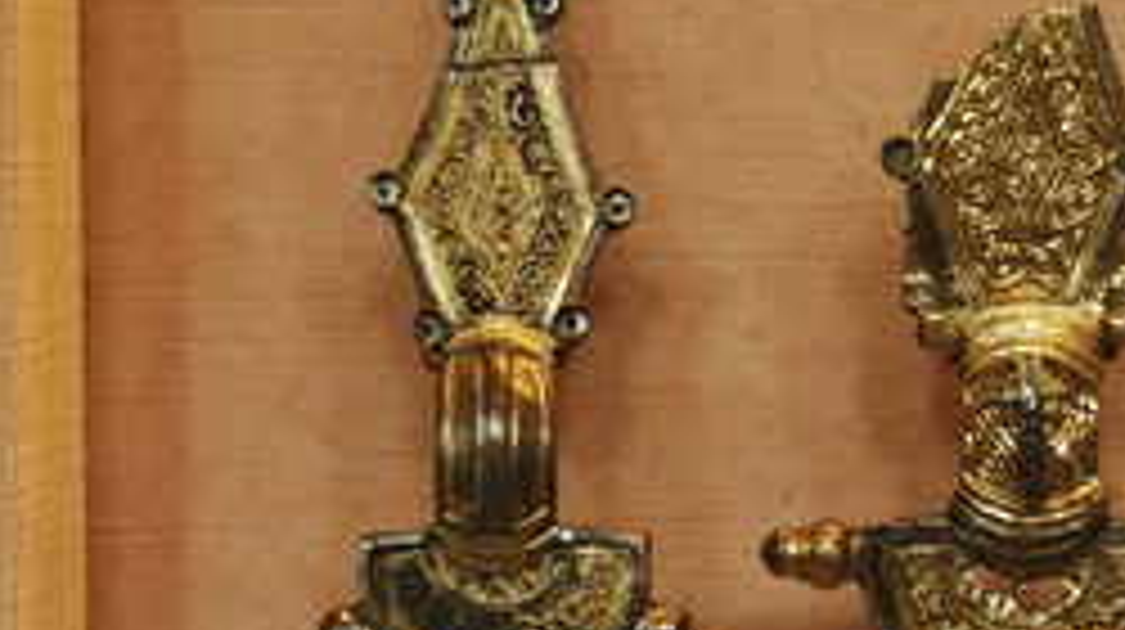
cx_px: 792
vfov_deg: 12.8
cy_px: 346
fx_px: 2801
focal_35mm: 94
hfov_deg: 22.6
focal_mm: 34
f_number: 4.2
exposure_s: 1/4
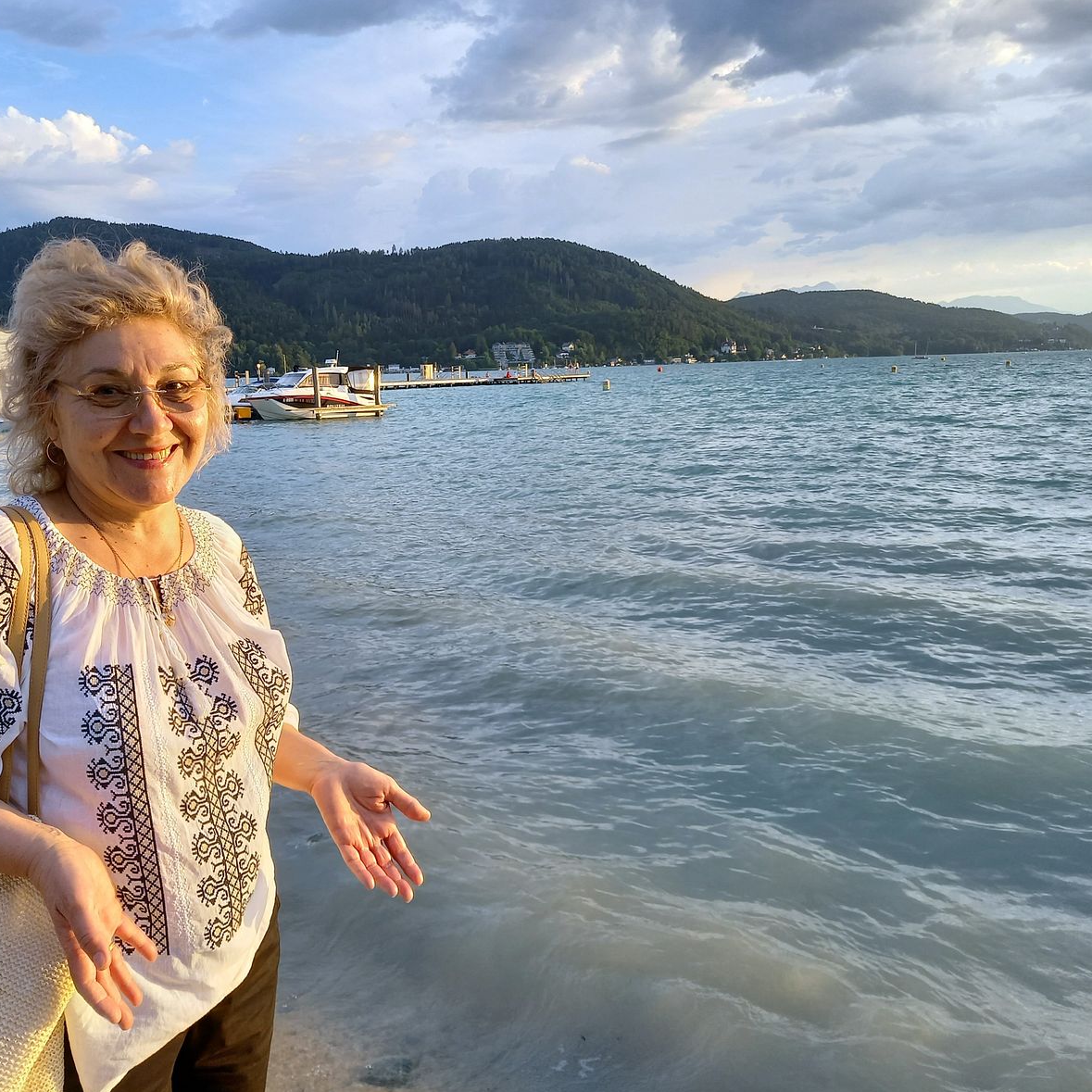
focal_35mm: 30
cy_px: 555
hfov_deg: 53.5
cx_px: 418
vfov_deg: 54.0
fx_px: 1071
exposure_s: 1/100
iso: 50
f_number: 1.8
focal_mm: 4.7
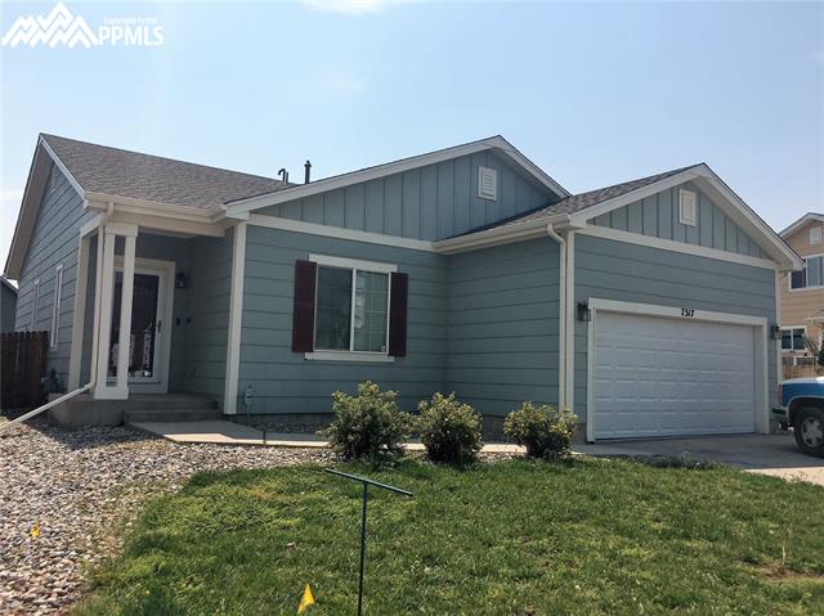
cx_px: 412
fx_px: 690
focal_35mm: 29
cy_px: 308
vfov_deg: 48.2
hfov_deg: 61.7
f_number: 2.2
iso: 25
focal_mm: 4.15
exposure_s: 1/3344
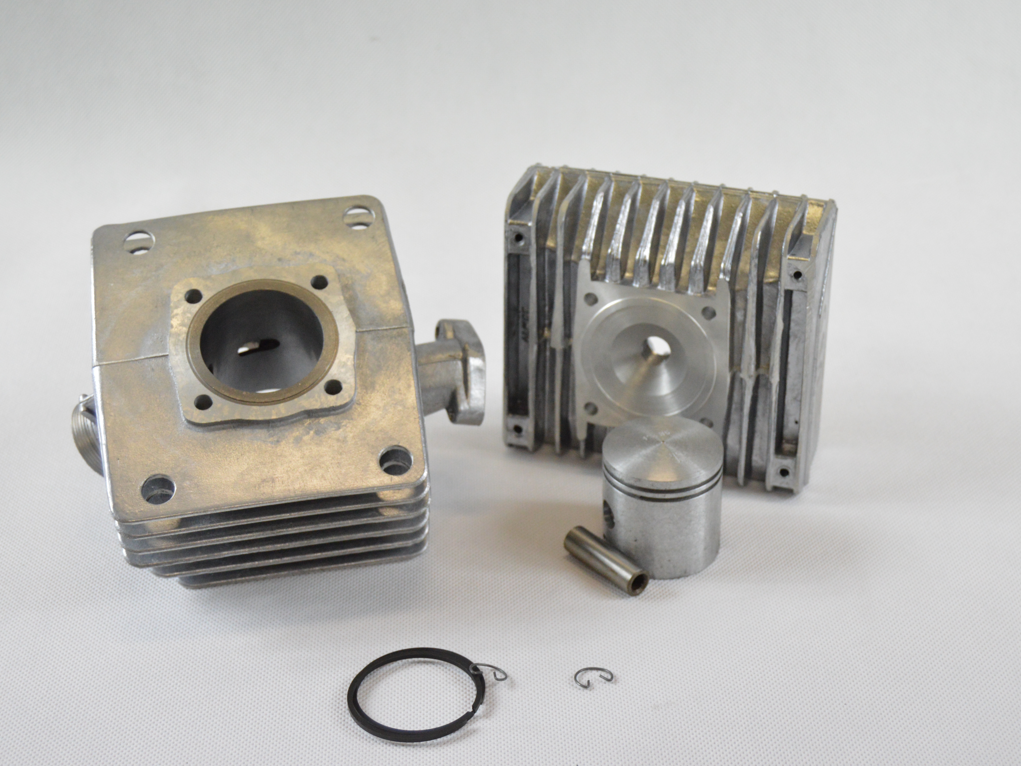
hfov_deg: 29.4
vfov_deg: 22.3
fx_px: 1947
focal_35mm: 66
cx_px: 525
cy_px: 386
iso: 1600
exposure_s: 1/320
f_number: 5
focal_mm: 40
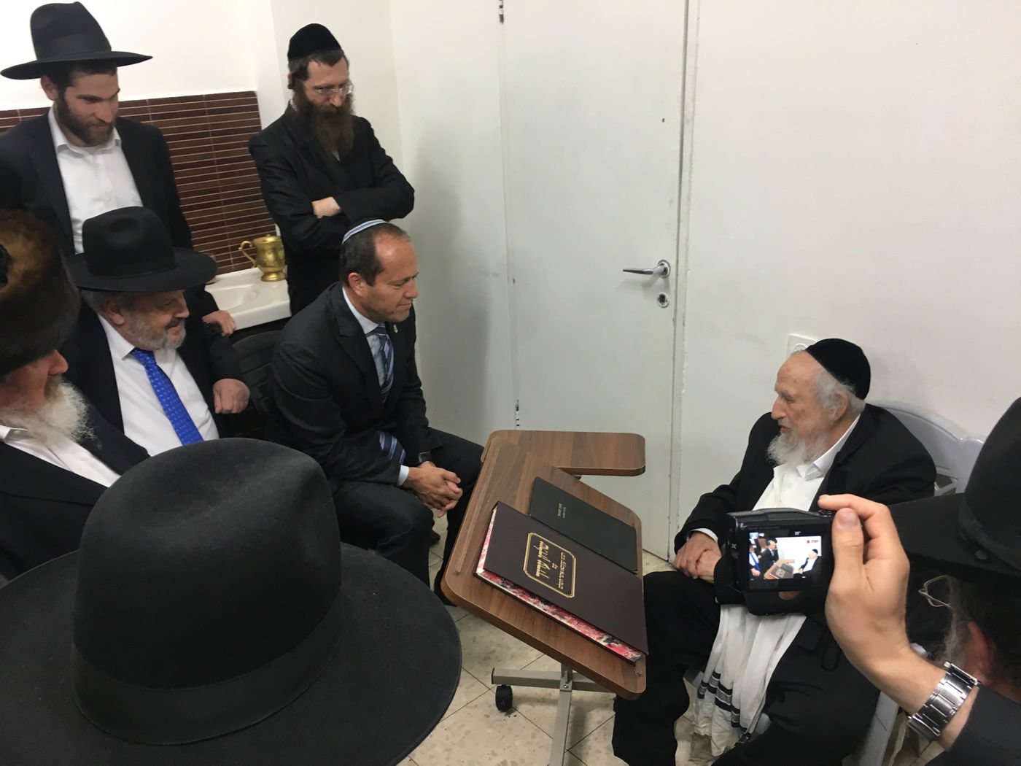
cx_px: 510
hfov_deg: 61.7
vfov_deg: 48.2
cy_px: 383
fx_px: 855
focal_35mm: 29
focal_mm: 4.15
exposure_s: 1/33
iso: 100
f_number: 2.2
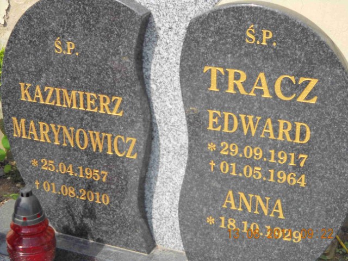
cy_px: 130
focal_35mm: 65
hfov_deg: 29.8
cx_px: 174
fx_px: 653
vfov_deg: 22.6
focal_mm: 10.84
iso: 64
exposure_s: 1/161
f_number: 7.1
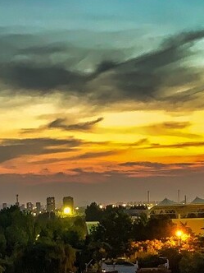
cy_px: 266
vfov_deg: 20.3
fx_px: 739
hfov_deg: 15.6
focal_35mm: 94
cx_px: 33
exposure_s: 1/4
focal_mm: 4.25
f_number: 1.8
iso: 800
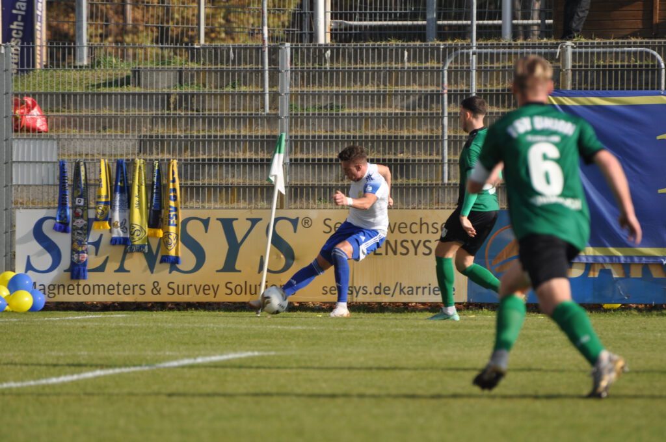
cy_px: 221
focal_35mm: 450
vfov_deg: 3.0
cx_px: 333
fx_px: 8314
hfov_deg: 4.6
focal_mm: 300
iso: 200
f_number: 5.6
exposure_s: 1/640
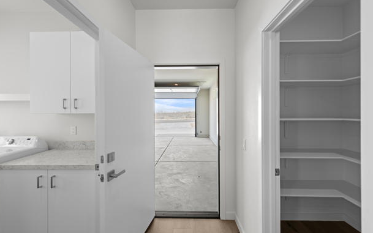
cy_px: 114
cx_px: 187
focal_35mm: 15
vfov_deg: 74.8
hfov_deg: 101.4
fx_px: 153
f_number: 7.1
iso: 100
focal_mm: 14
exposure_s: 1/10
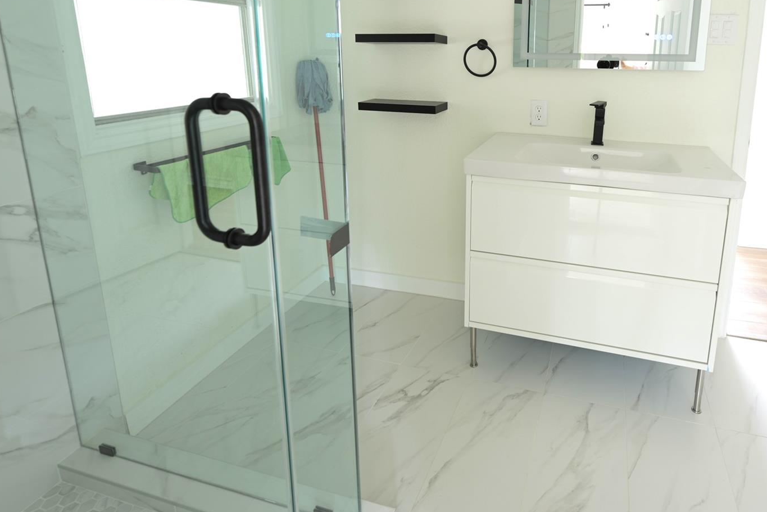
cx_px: 479
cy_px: 142
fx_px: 447
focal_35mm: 21
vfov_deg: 57.1
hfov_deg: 79.7
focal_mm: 14
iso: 100
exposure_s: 2.5
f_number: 5.6
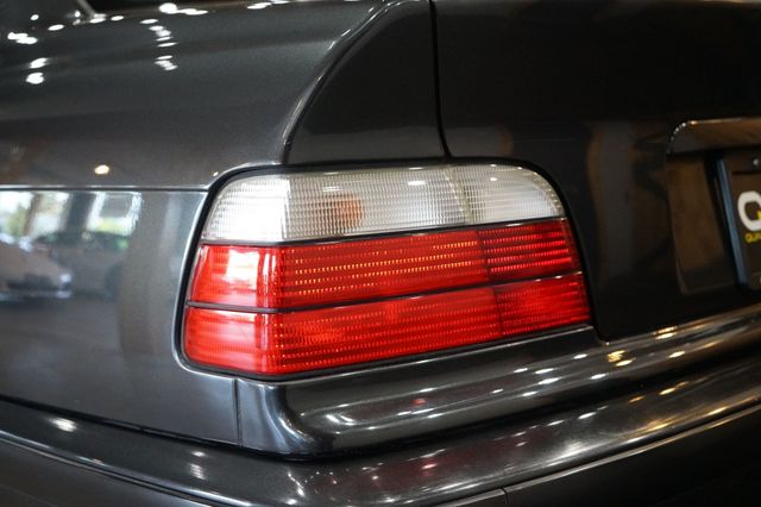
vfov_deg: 32.6
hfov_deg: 47.4
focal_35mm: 41
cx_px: 380
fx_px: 866
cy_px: 254
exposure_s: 1/160
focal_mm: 41
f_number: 4.5
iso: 10000
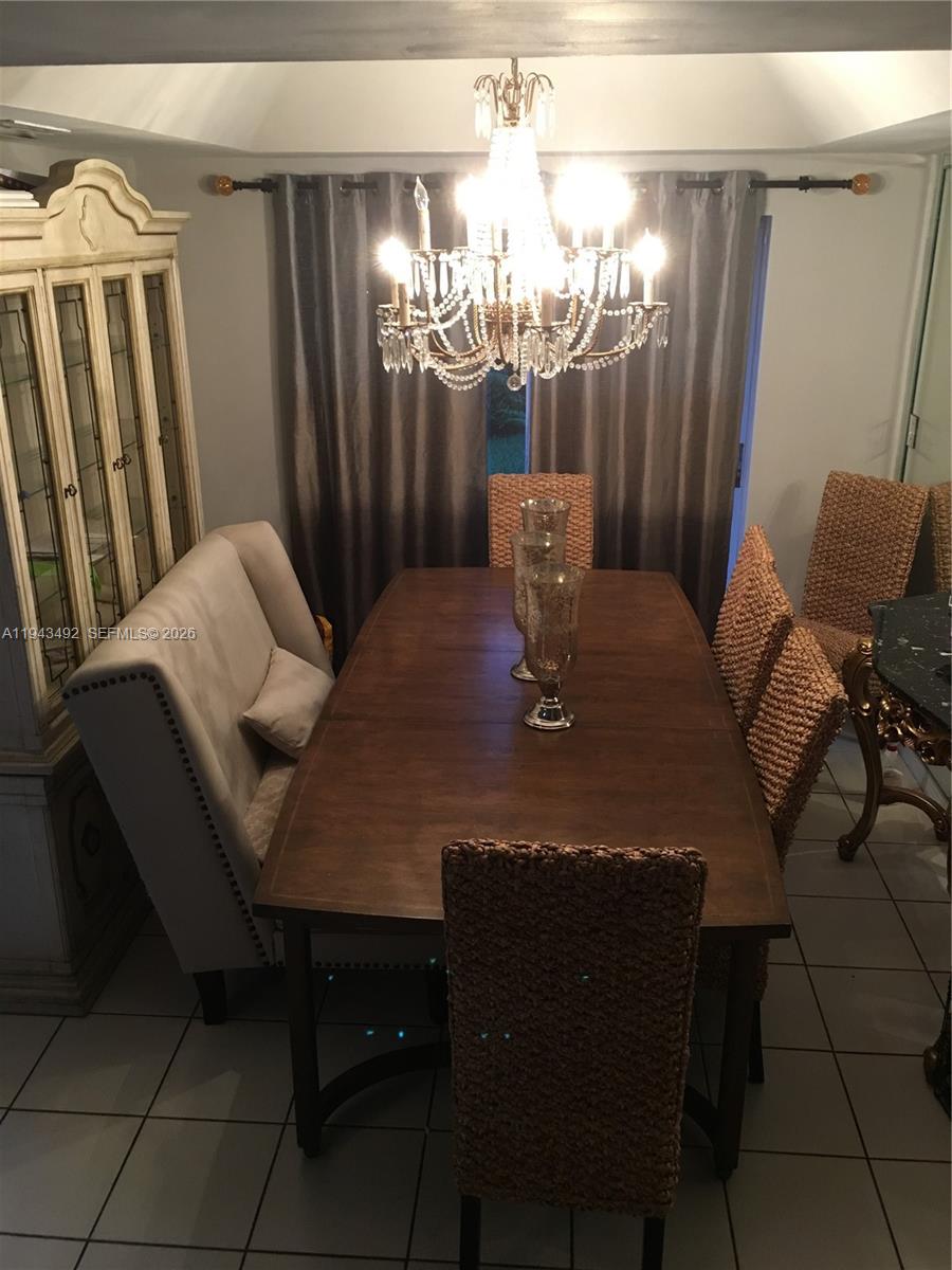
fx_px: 1063
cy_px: 635
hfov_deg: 48.2
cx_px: 476
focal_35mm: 29
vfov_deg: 61.7
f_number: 2.2
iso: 80
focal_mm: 4.15
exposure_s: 1/10
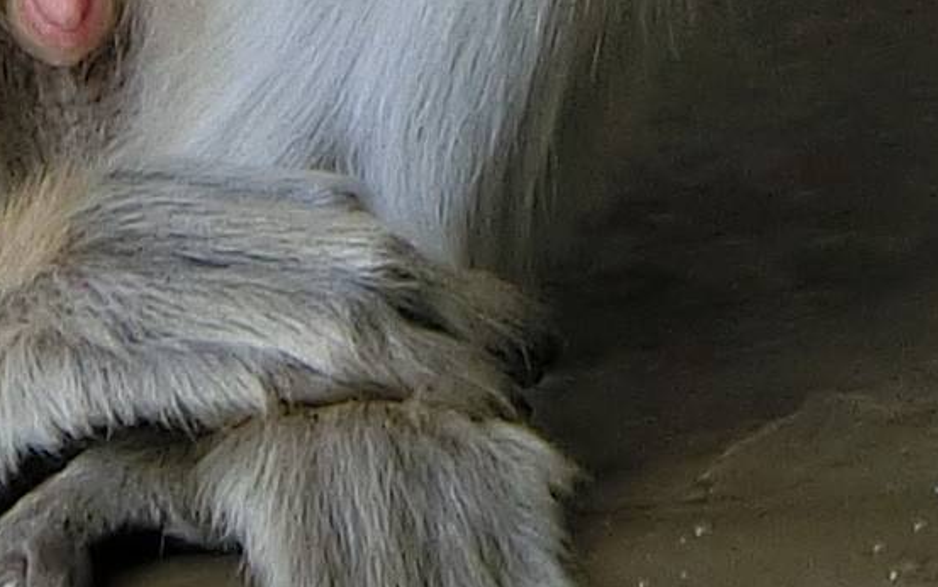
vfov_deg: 0.9
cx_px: -210
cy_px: -692
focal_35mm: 1471
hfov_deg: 1.4
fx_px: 37615
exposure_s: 1/50
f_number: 5.3
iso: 160
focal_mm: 41.1
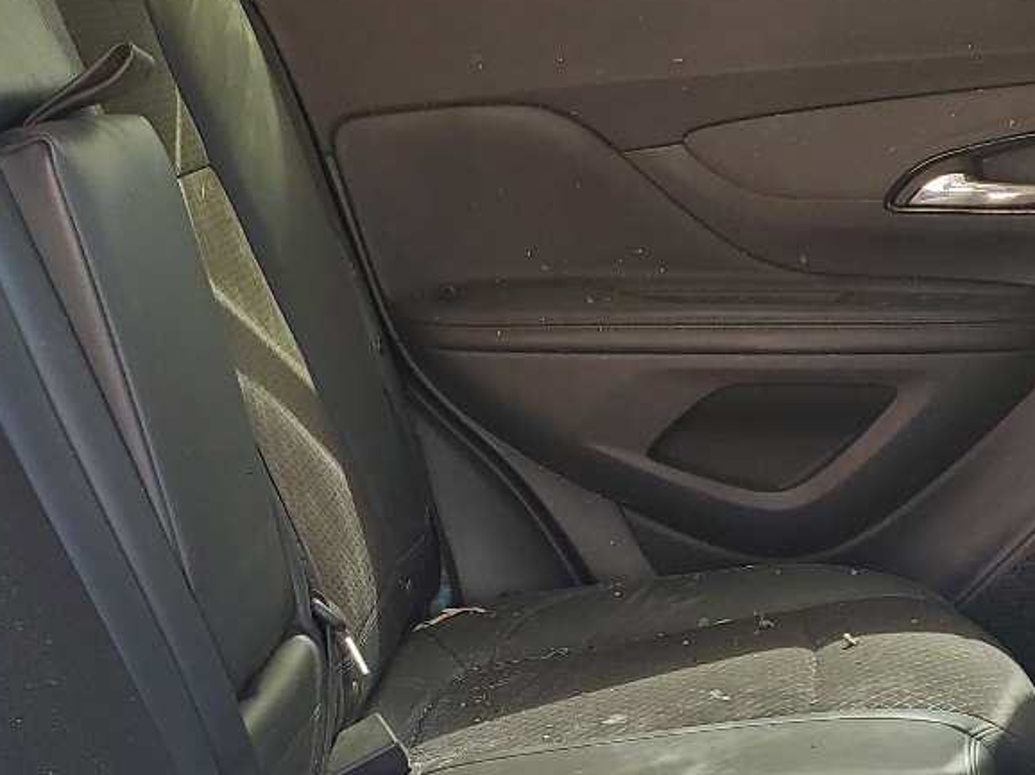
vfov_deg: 20.1
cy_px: 675
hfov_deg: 27.0
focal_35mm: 72
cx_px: 439
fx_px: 2152
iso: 50
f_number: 1.5
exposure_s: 1/139
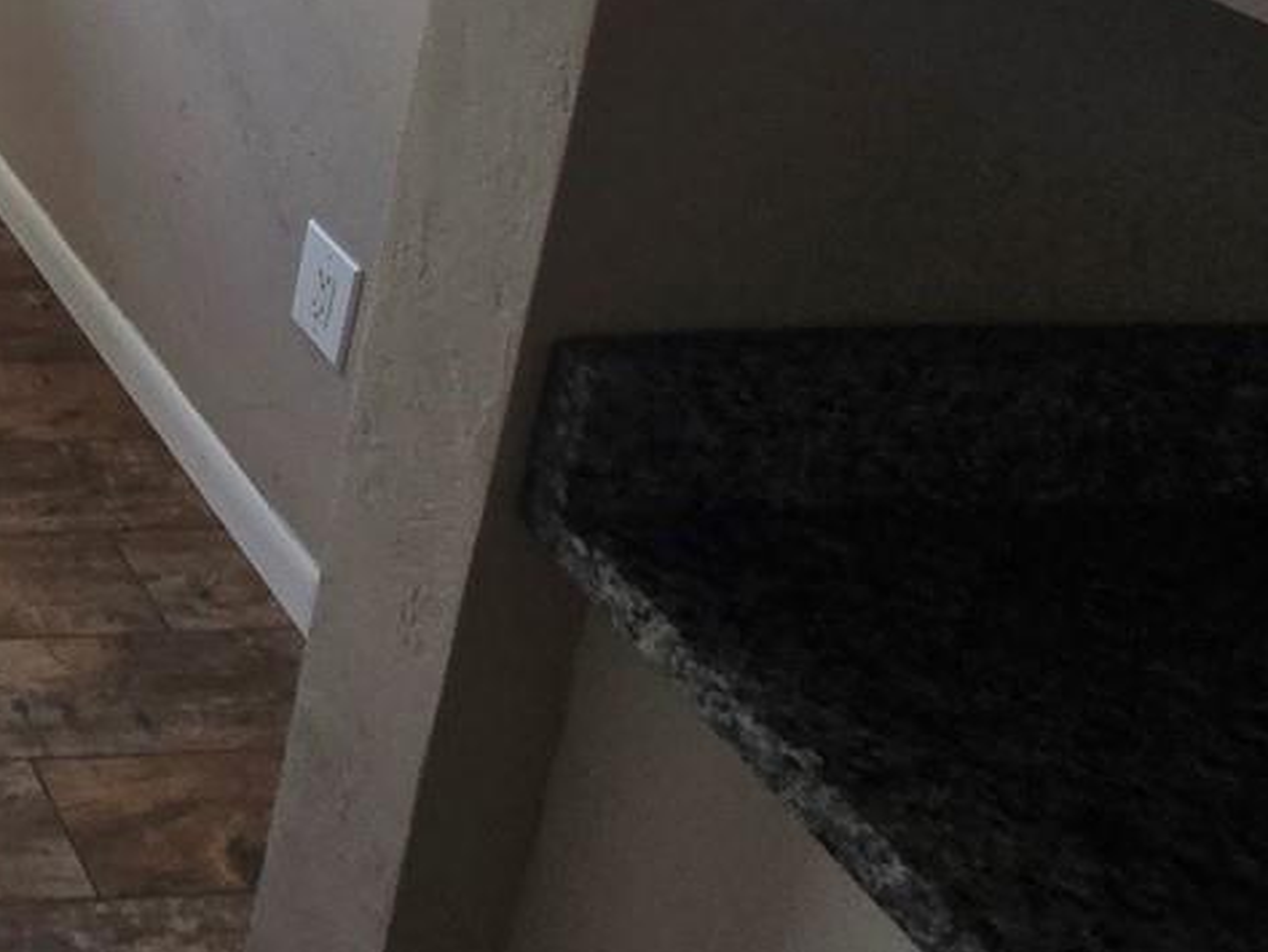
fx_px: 1612
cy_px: -467
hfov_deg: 26.3
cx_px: -761
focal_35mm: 44
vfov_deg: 25.2
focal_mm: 2.2
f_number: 2.2
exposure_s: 1/60
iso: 125
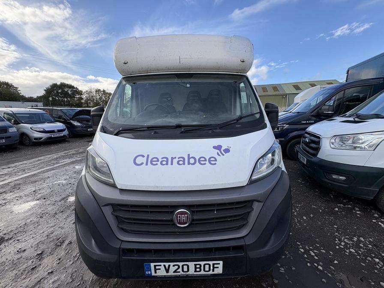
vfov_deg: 85.7
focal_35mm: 14
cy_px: 144
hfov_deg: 102.1
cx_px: 192
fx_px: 155
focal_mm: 2.22
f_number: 2.2
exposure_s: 1/669
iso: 40
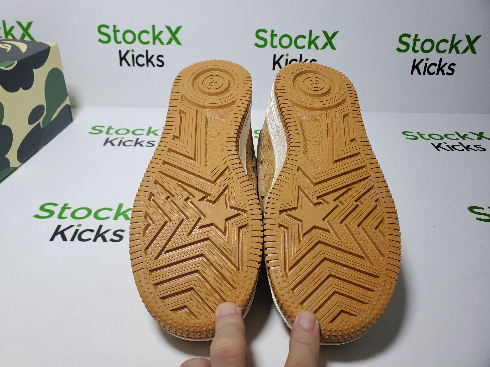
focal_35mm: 26
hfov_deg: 67.3
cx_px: 245
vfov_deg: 53.1
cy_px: 184
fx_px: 368
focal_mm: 4.3
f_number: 2.4
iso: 50
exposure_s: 1/232
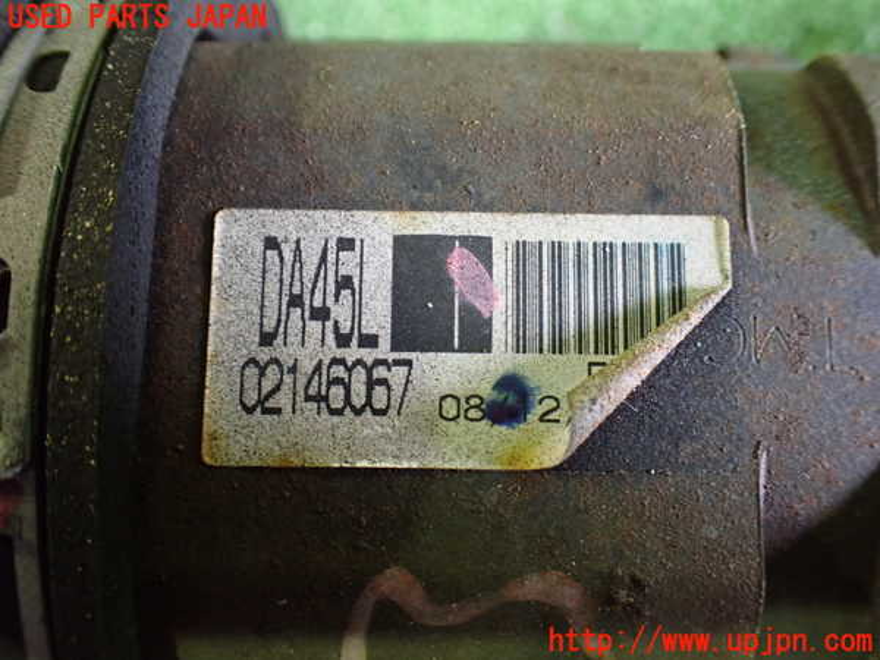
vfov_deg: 46.8
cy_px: 330
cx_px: 440
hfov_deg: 60.0
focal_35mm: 30
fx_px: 763
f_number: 2.3
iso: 800
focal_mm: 5.4
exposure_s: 1/30
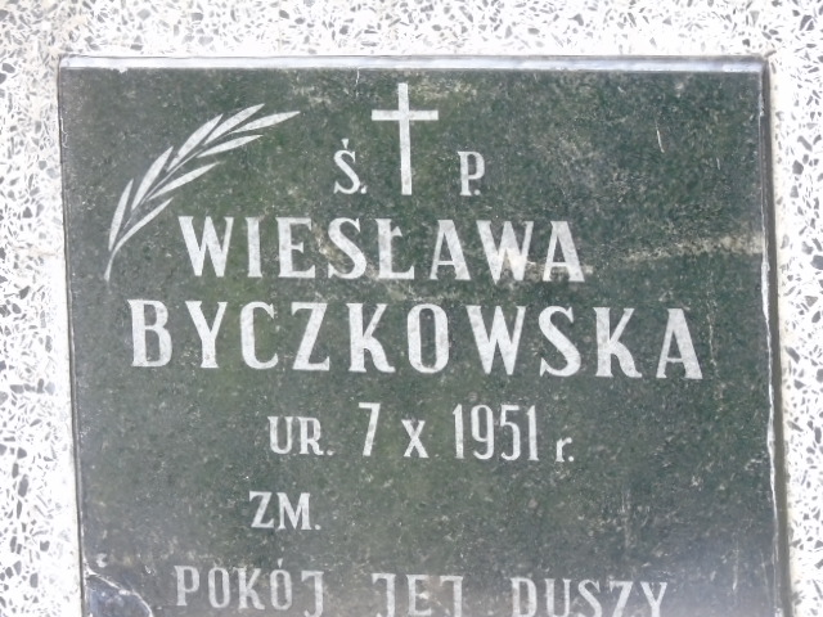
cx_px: 412
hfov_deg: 8.1
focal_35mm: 243
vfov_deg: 6.1
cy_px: 308
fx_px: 5777
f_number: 4.8
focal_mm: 43
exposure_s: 1/30
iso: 800
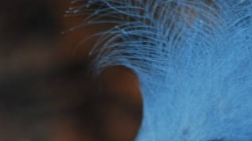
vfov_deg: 1.6
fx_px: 5040
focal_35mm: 755
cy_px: 176
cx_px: 242
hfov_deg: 2.9
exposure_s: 1/60
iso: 200
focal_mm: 95
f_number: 4.2
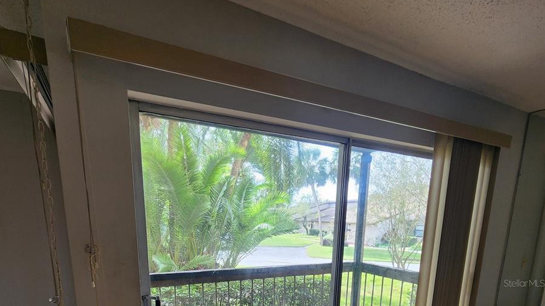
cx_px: 273
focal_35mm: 19
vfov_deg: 50.7
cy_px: 283
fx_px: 275
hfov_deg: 89.6
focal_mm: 2.2
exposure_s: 1/60
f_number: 2.2
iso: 80
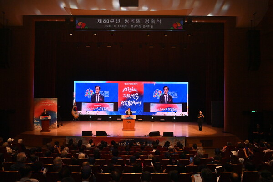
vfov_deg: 41.1
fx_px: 243
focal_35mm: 32
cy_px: 91
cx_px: 136
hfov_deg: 58.7
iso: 1000
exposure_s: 1/250
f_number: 10
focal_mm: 32
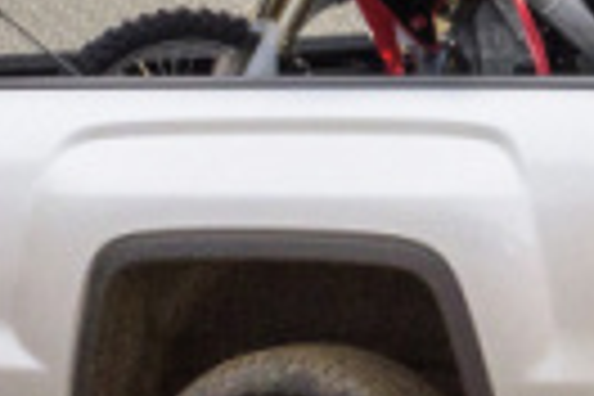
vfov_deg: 3.7
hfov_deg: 5.5
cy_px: -207
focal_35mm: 375
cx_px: 32
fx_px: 6187
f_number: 16
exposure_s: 1/200
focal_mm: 62
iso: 800
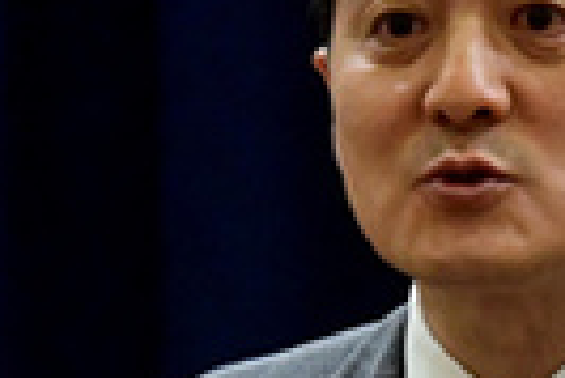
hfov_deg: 1.1
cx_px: 280
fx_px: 30134
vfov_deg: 0.7
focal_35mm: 1918
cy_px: 529
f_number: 5.6
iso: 6400
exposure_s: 1/250
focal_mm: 400
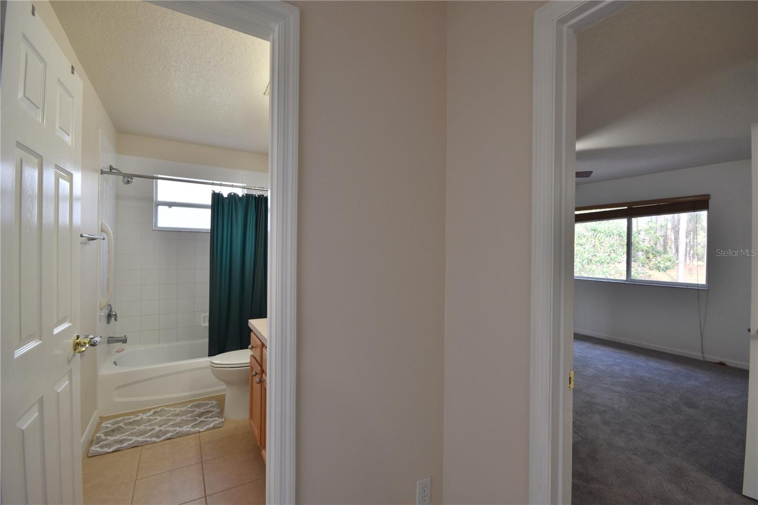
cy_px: 252
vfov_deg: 77.3
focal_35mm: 15
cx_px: 379
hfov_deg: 100.4
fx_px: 316
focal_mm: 10
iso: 280
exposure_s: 1/15
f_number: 10
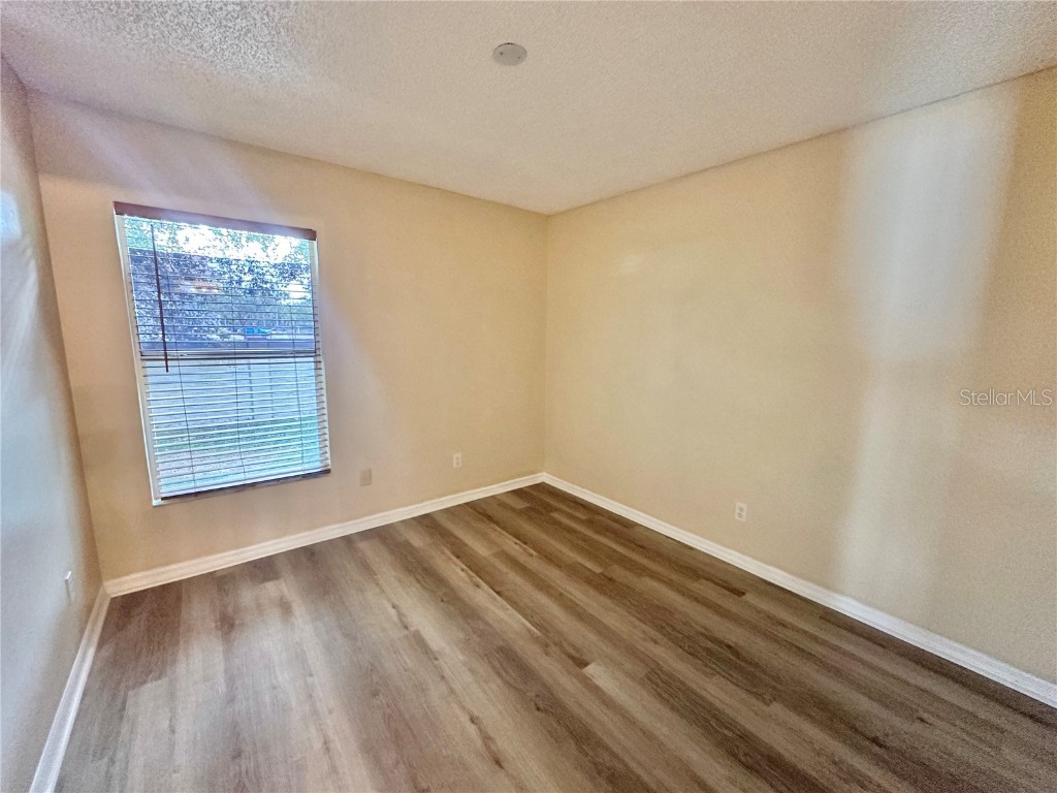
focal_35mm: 14
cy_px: 396
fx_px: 427
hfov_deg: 102.1
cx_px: 528
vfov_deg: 85.7
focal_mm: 2.22
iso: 400
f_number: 2.2
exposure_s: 1/60
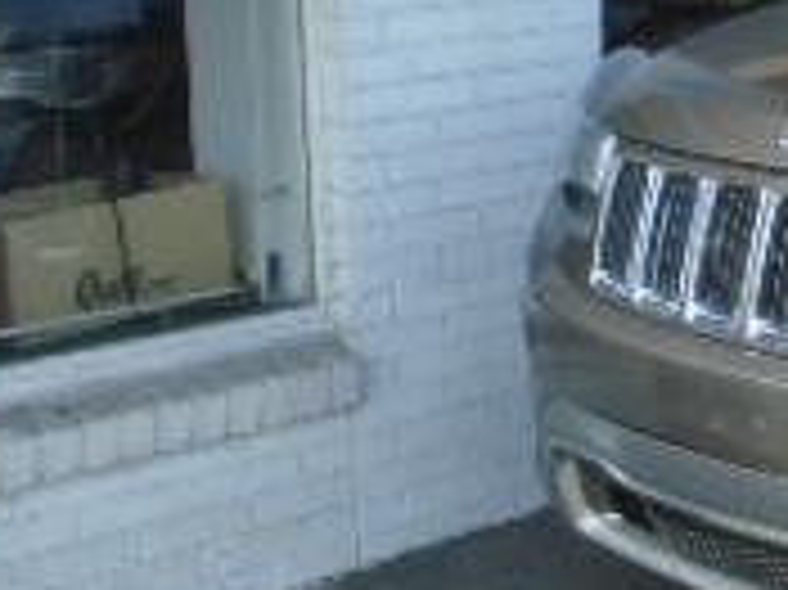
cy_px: 63
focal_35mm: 95
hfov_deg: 18.4
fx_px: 2161
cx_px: 1162
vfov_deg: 15.4
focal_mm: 4.6
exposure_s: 1/400
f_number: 3.2
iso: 100
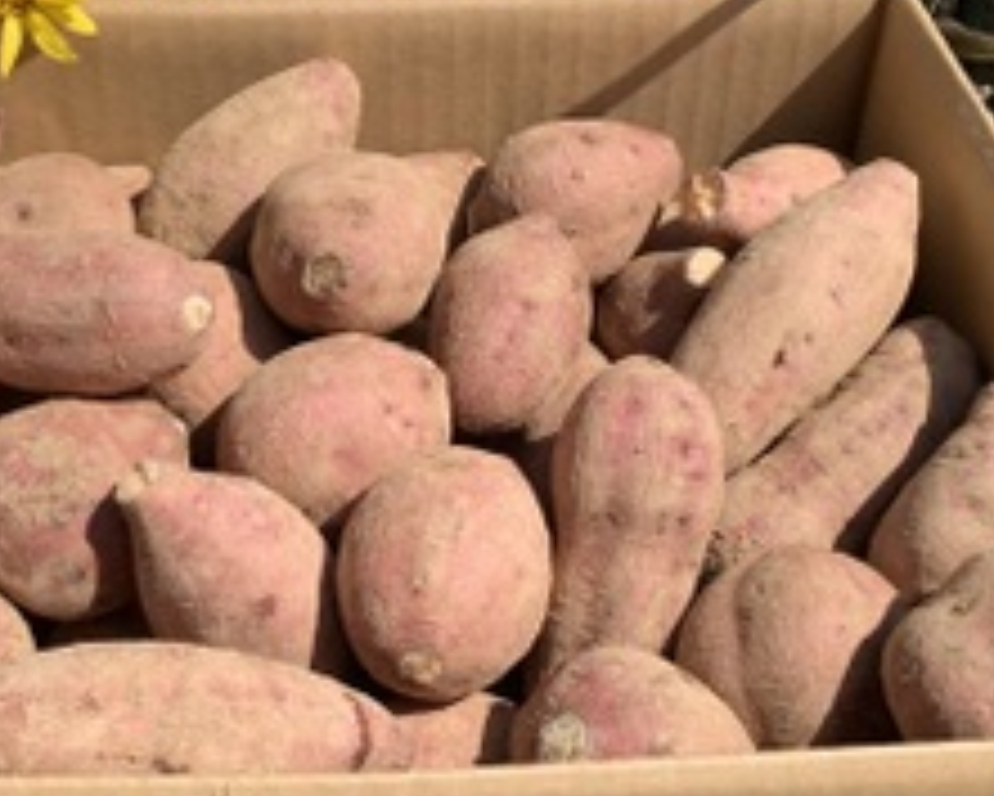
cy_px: 175
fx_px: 1619
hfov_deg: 34.1
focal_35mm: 55
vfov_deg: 27.2
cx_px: 472
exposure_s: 1/2257
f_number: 1.8
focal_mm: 4.25
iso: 25
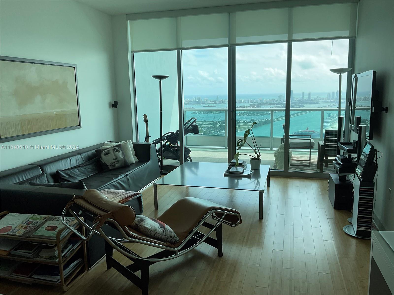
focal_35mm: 29
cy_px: 148
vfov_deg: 48.2
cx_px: 197
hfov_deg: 61.7
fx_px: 330
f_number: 1.8
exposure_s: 1/524
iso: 16
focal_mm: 3
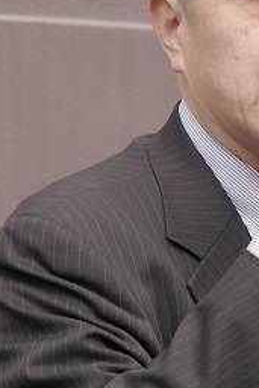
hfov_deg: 3.8
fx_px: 3933
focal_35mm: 365
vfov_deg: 5.6
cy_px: 160
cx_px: 285
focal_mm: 78
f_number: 7.1
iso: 200
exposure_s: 1/100
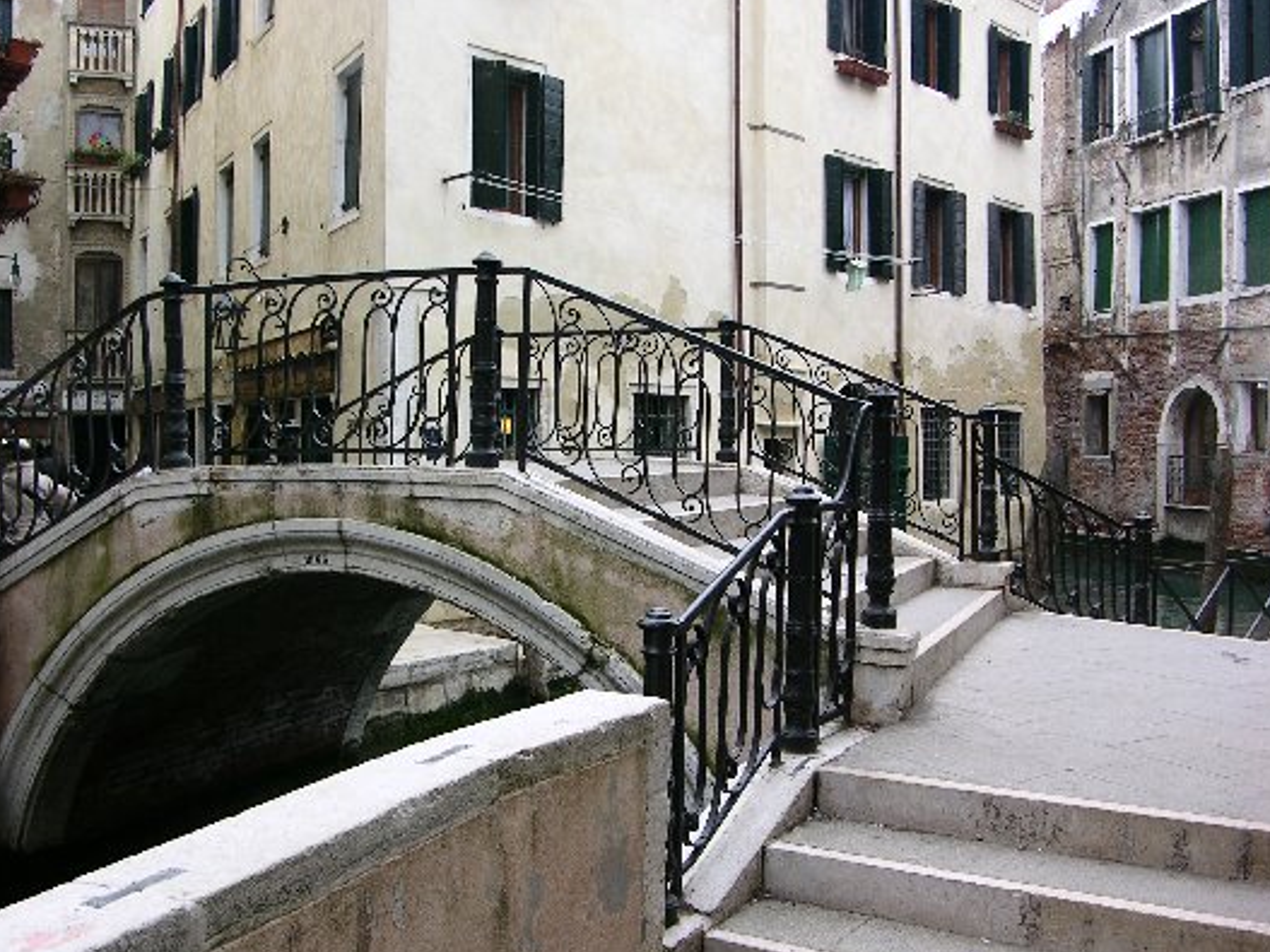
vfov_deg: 36.8
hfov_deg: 47.8
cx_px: 582
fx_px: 1431
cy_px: 506
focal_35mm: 39
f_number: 3.2
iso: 50
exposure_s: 1/23.5
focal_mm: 8.9
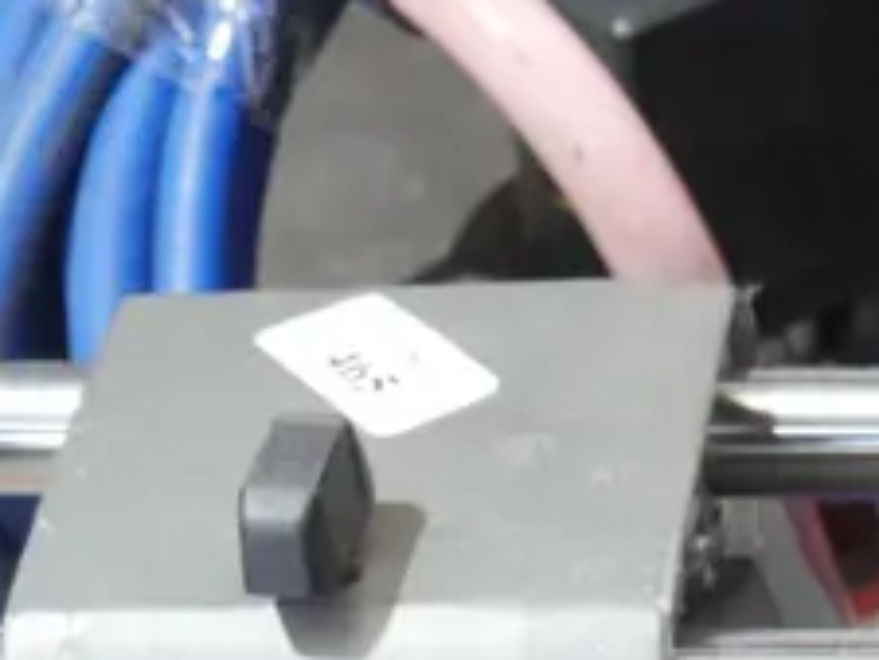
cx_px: 1610
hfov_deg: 9.8
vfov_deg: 7.5
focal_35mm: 191
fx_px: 4853
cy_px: 1345
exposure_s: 1/60
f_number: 4.6
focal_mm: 21
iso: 800
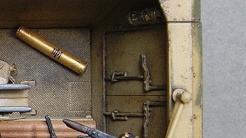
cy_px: 93
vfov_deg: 9.2
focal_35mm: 132
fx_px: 861
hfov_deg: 14.4
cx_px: -196
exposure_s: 1/2
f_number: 13
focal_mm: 22
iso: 200
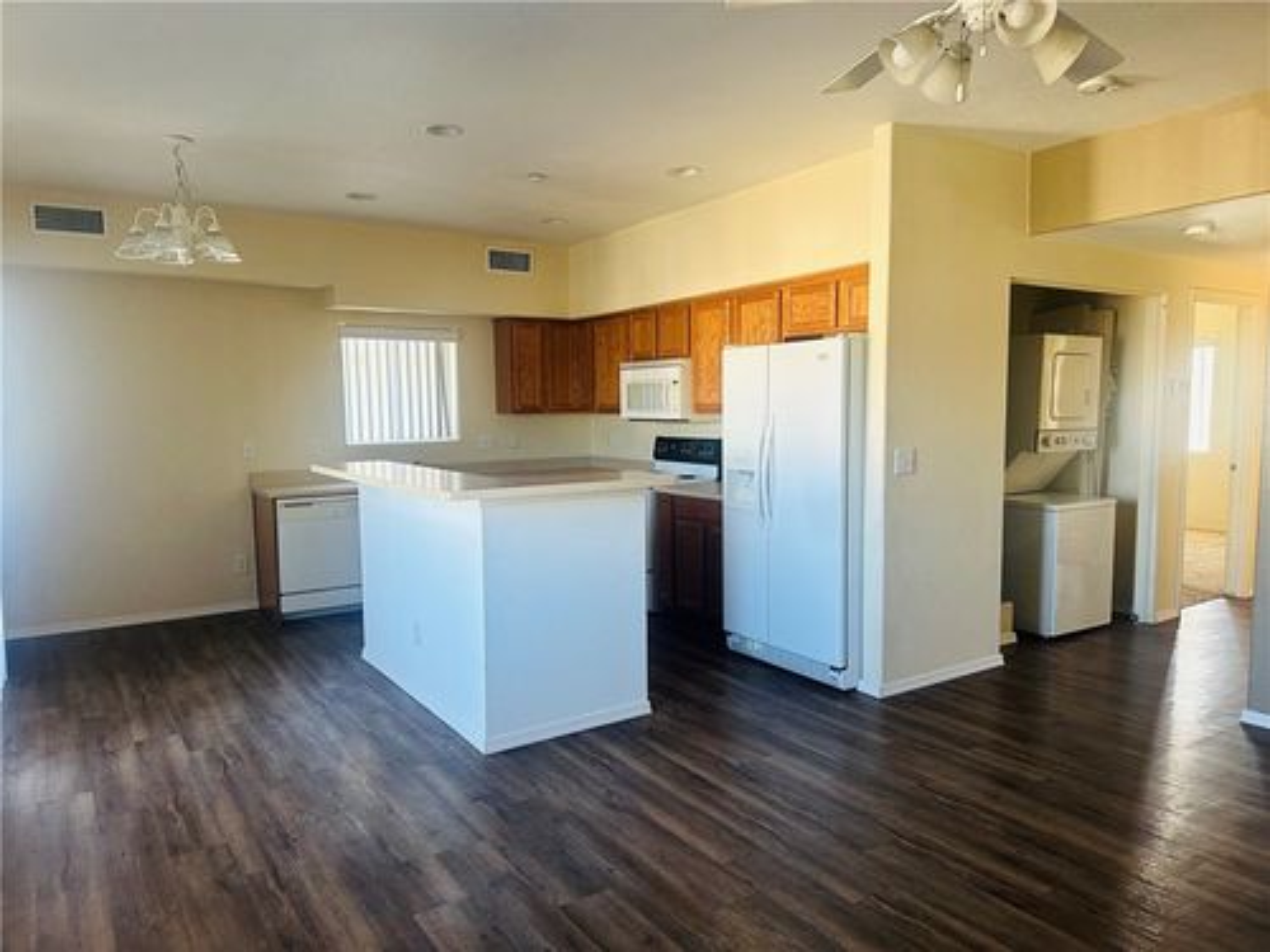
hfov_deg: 71.6
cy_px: 476
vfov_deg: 56.8
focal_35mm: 24
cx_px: 635
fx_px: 881
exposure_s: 1/121
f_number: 1.78
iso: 200
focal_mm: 6.86
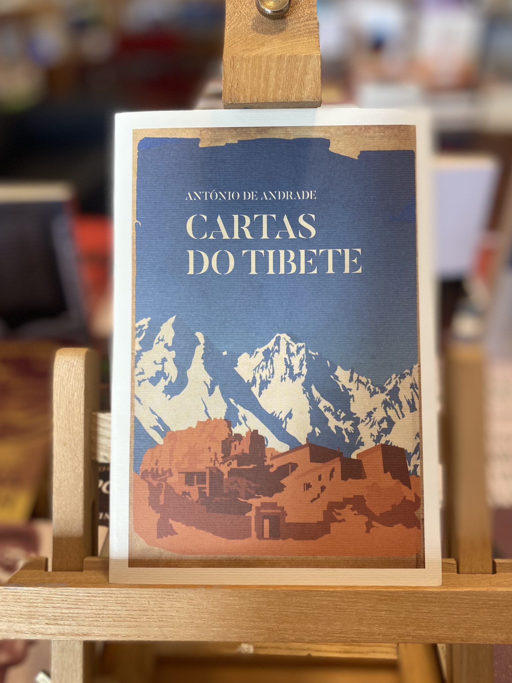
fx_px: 513
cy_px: 342
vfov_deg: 67.3
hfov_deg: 53.1
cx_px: 256
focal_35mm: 26
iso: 100
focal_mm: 4.25
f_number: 1.8
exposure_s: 1/100
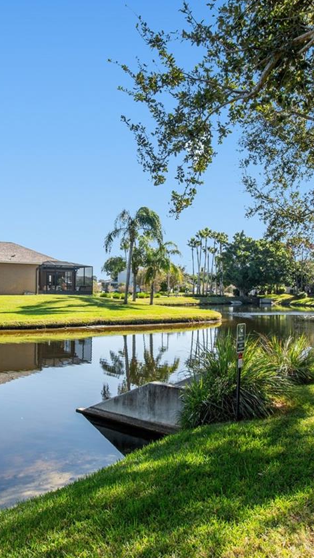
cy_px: 286
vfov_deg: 64.3
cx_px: 132
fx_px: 444
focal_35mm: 30
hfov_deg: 38.8
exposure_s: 1/125
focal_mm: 10
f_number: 7.1
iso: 100
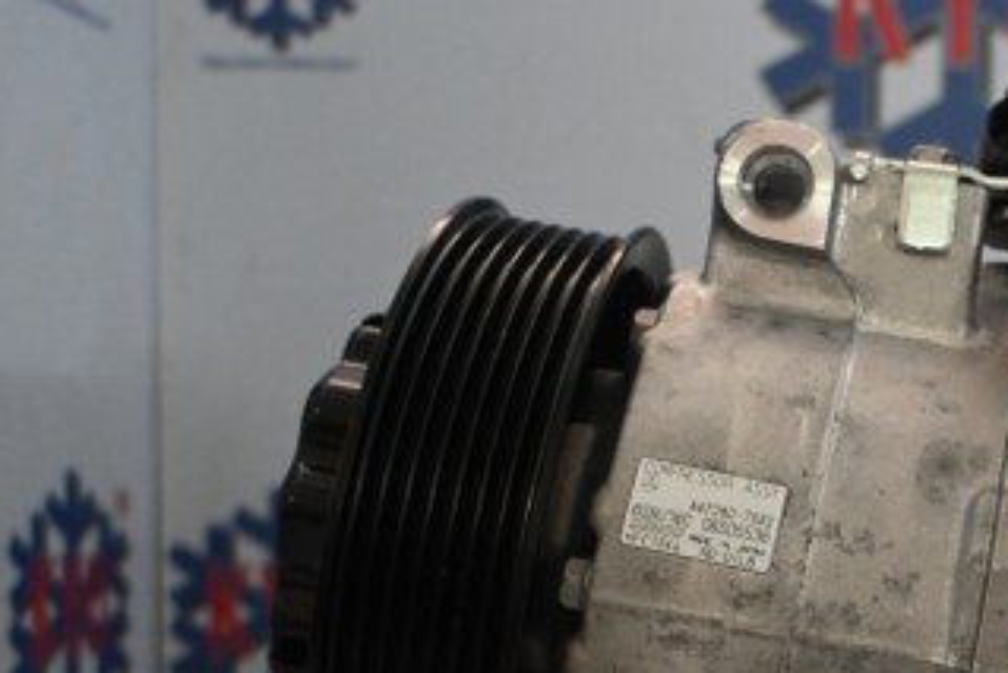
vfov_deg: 20.7
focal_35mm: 65
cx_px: 938
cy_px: 556
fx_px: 1819
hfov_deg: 29.5
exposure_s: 1/80
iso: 3200
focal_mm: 23
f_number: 4.2
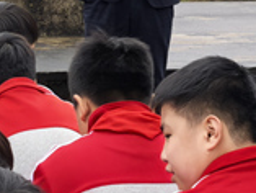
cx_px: 215
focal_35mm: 275
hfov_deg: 7.2
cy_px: 62
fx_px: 2035
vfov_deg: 5.4
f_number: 2
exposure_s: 1/870
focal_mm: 6.98
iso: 160
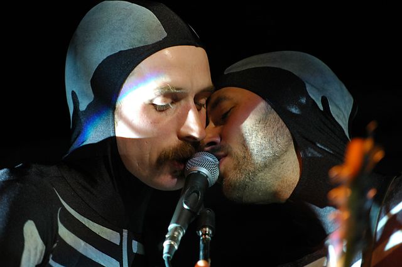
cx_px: 201
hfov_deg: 6.9
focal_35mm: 300
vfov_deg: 4.6
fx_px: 3346
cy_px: 134
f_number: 2.8
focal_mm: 200
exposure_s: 1/20
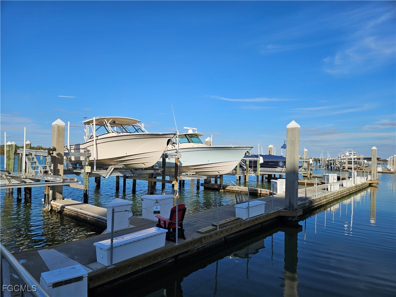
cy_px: 148
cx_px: 198
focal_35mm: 23
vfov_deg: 58.9
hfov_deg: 73.9
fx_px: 263
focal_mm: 5.4
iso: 25
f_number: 1.8
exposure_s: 1/3034
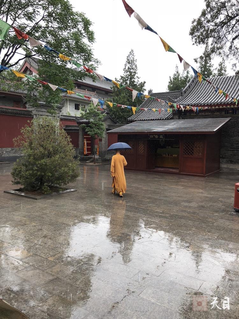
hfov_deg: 49.7
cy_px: 160
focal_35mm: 28
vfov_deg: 63.4
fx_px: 258
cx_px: 120
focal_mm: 3.99
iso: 20
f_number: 1.8
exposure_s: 1/165
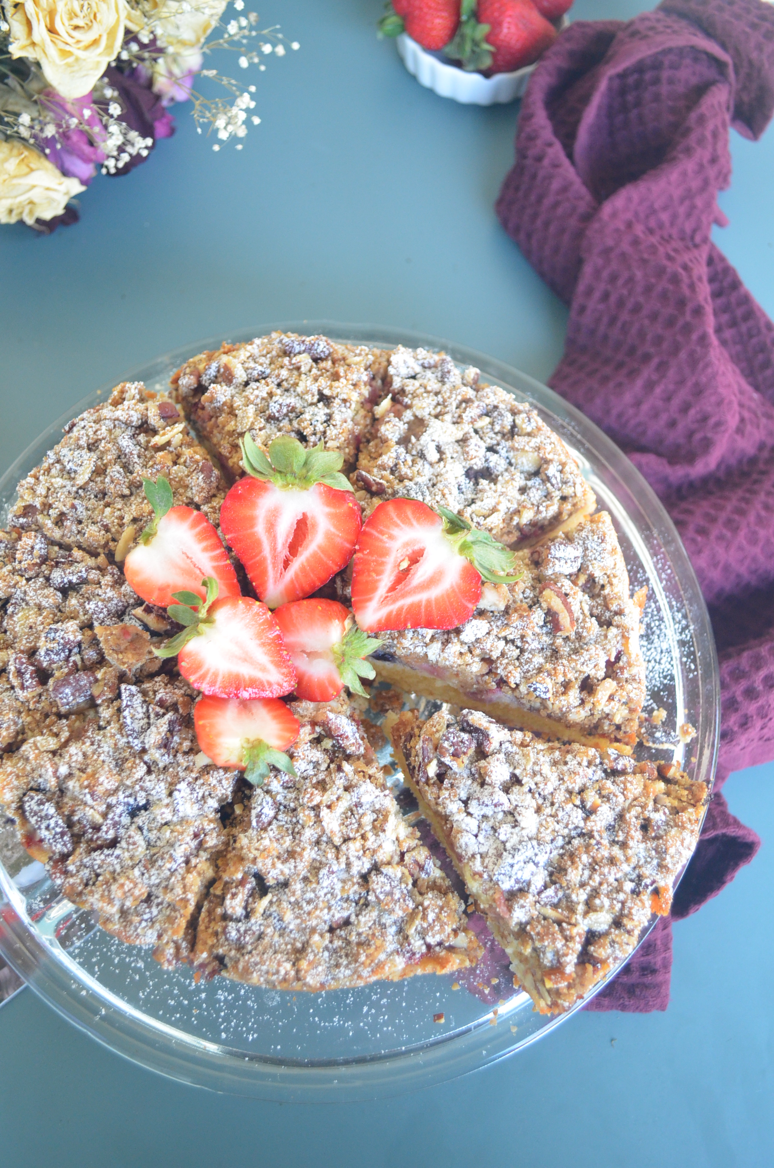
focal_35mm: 30
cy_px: 584
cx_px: 387
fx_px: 972
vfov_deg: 62.0
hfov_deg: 43.4
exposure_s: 1/60
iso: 1400
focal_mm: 20
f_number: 4
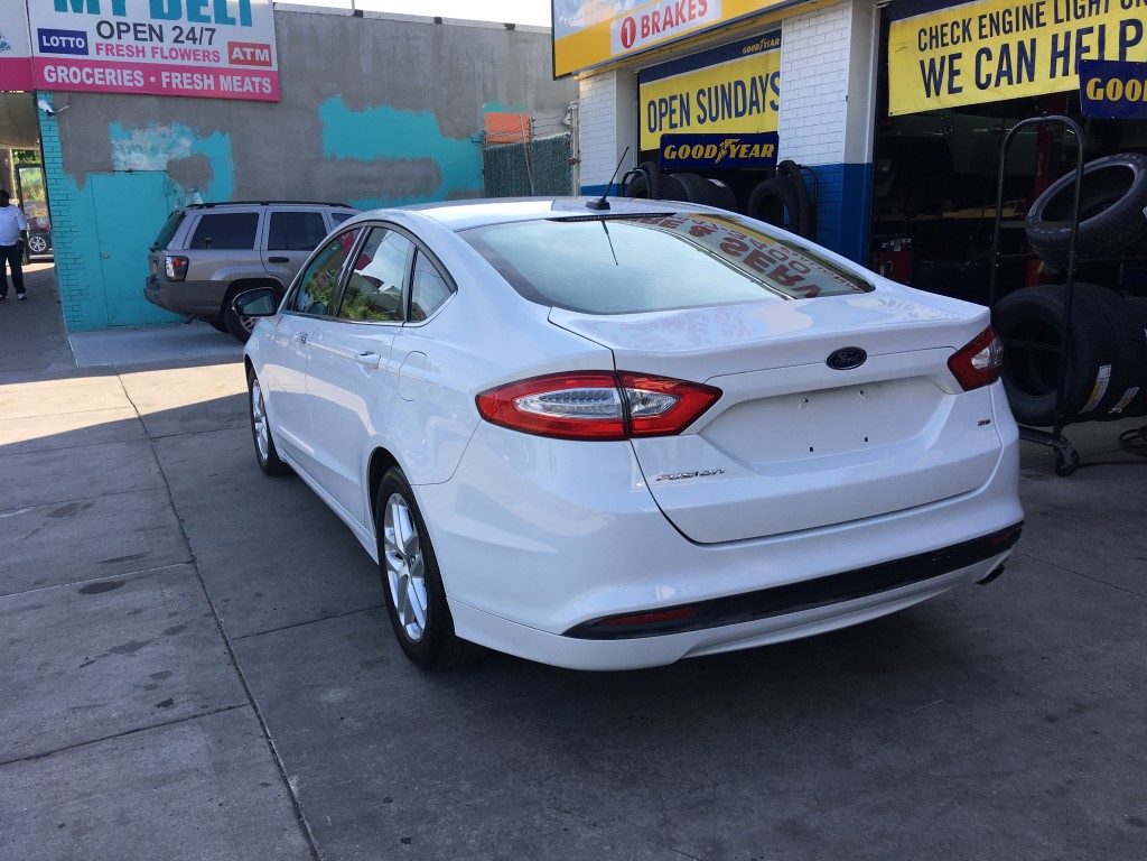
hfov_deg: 61.7
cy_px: 430
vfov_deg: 48.2
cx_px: 574
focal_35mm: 29
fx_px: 961
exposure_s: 1/557
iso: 25
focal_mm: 4.15
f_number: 2.2
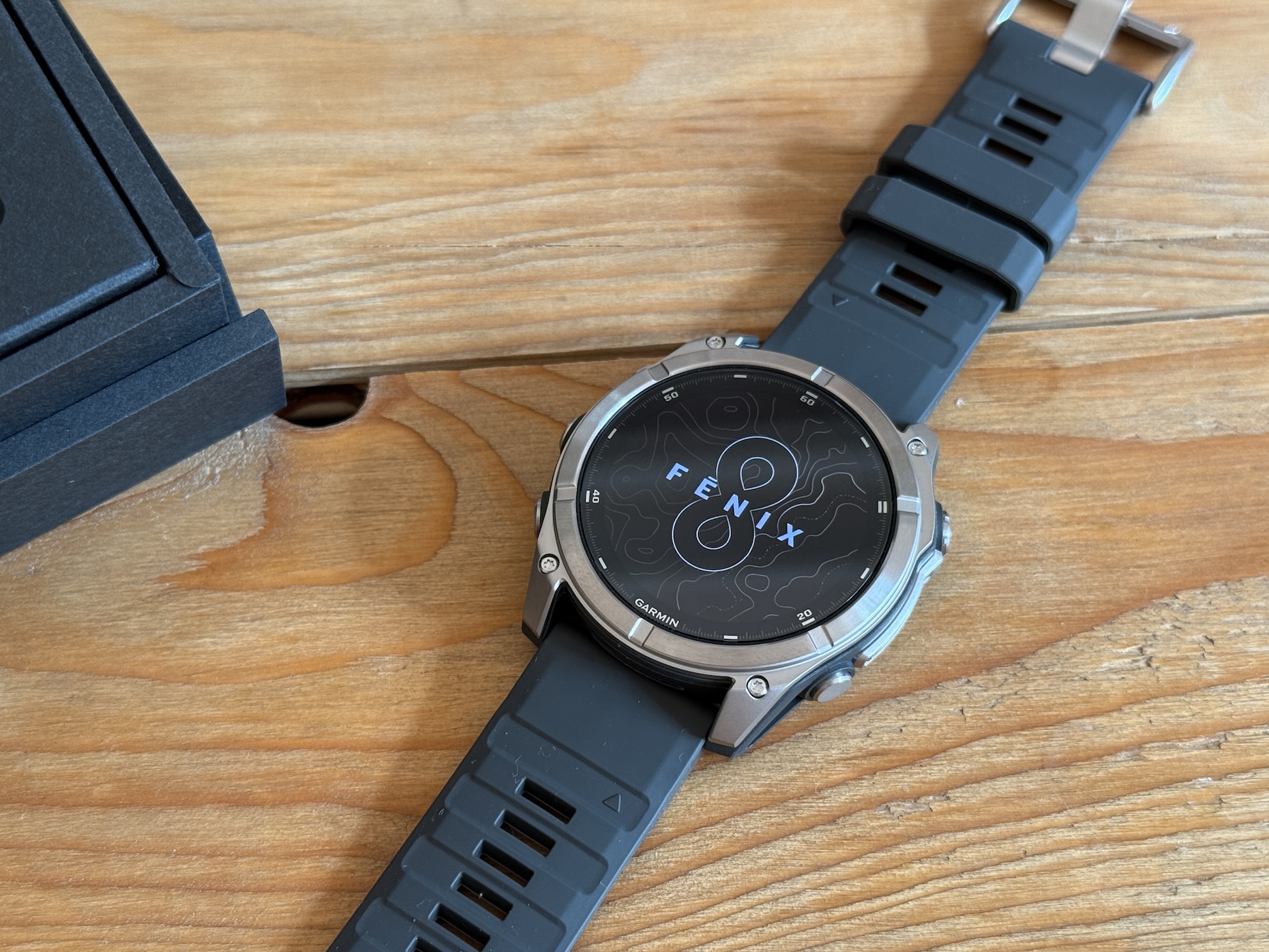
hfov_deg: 38.9
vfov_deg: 29.7
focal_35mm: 49
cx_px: 640
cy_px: 477
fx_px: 1796
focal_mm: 6.76
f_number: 1.78
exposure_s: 1/60
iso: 160
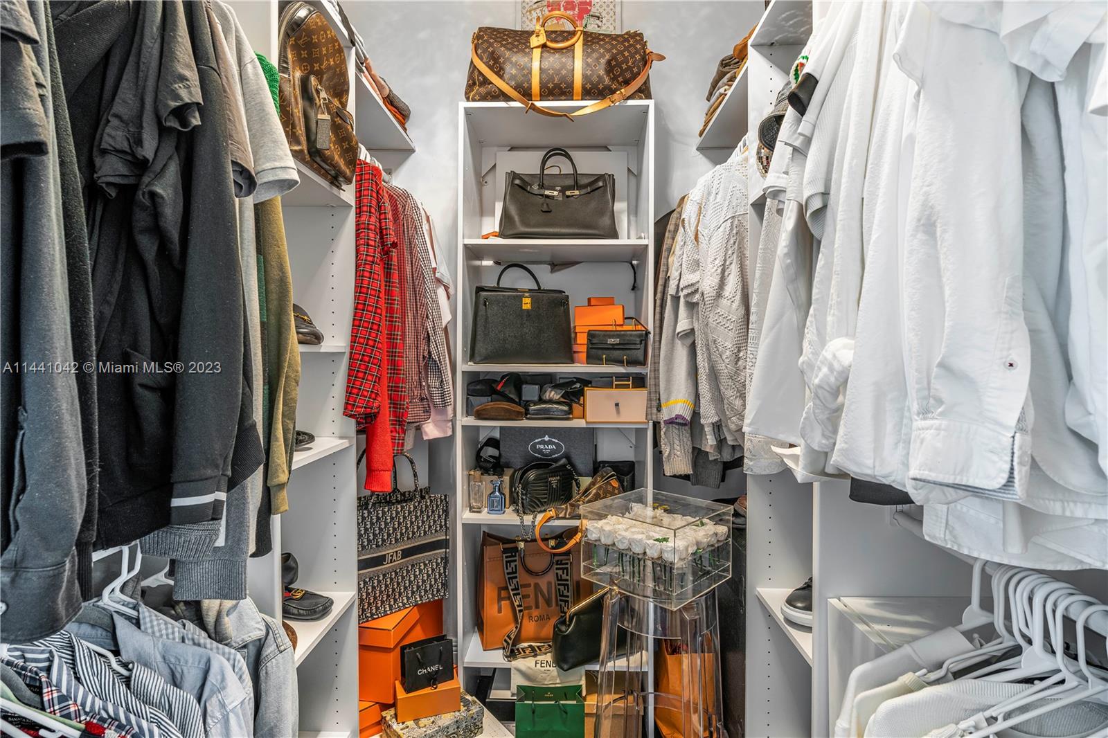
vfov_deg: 70.4
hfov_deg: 93.3
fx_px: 523
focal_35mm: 17
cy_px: 369
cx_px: 554
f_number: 9
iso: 200
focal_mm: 17
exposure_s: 1/1.67
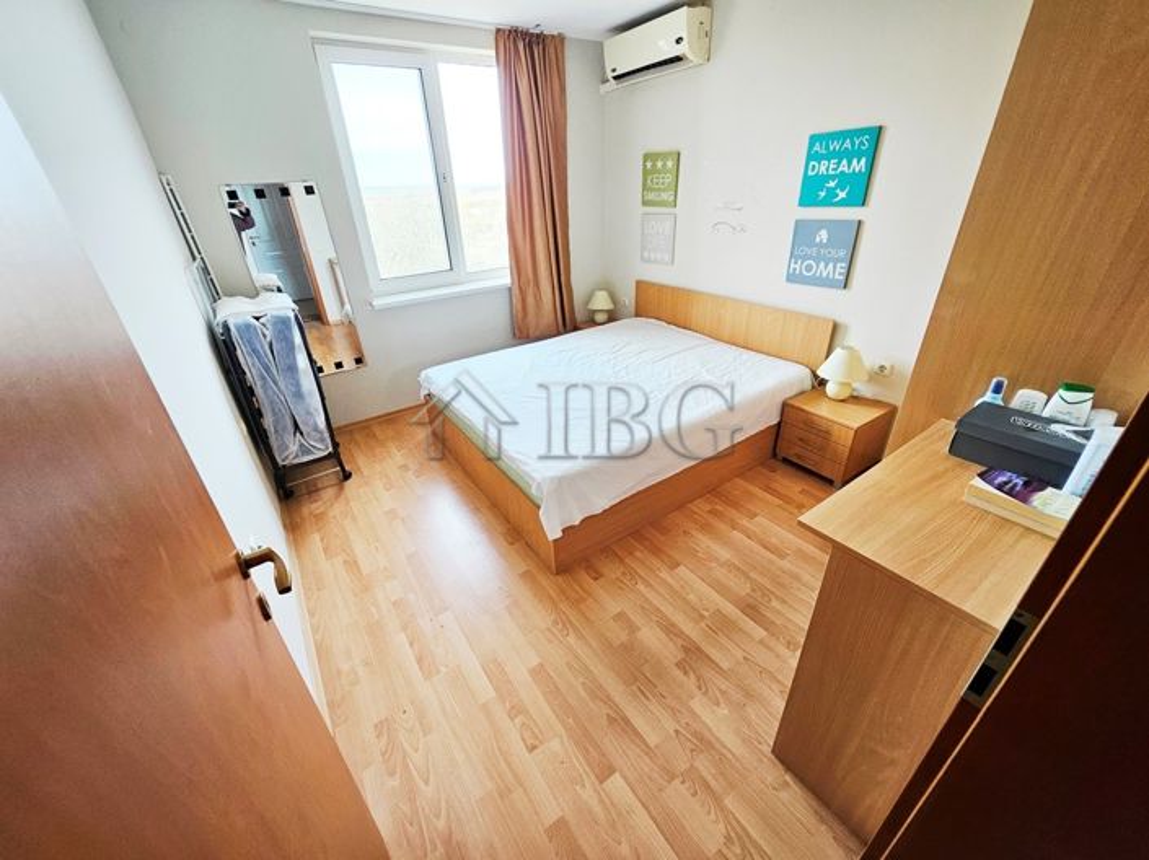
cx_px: 574
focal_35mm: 13
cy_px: 430
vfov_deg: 89.9
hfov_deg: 106.2
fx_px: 431
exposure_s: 1/50
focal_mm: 1.7
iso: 80
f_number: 2.2
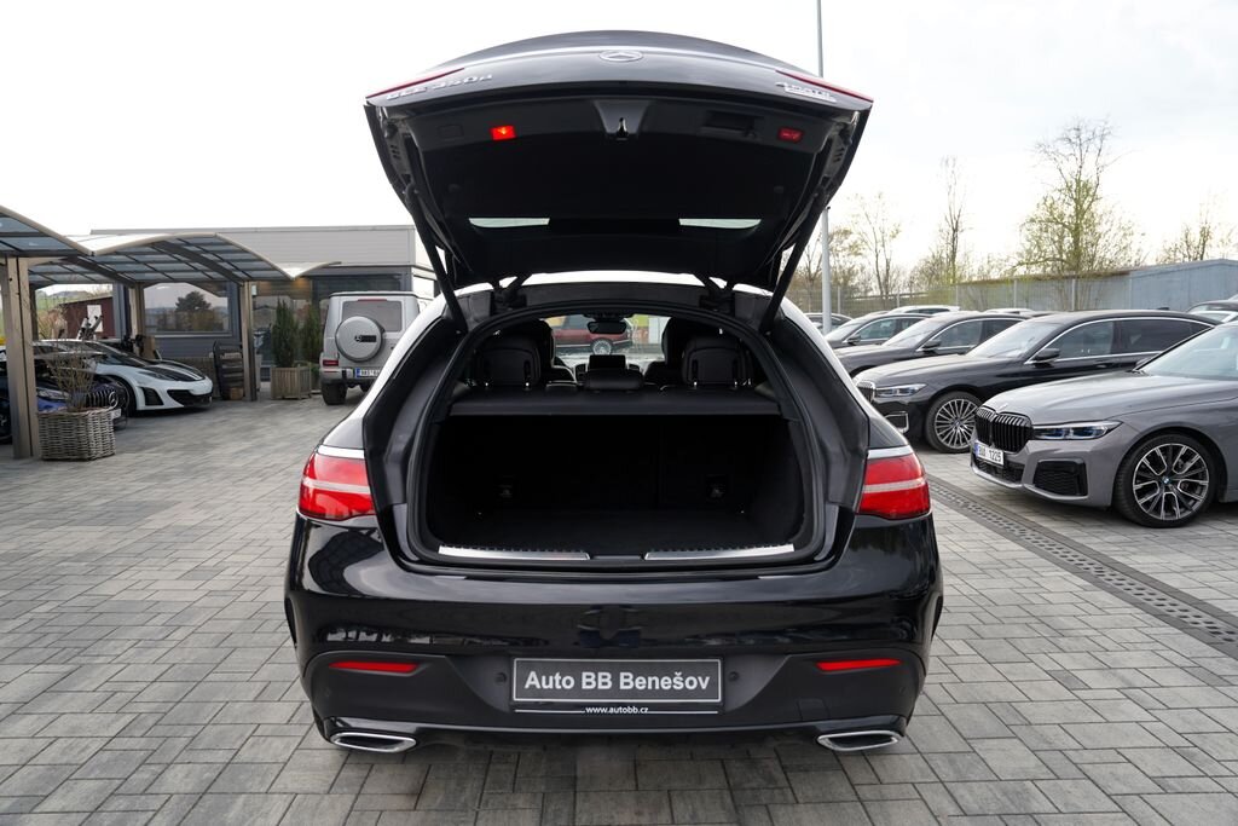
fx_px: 860
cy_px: 413
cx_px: 619
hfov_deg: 71.5
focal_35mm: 25
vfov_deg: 51.3
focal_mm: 25
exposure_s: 1/80
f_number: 4.5
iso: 100
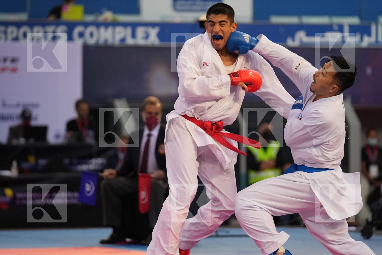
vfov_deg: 5.3
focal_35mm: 261
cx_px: 191
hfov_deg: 7.9
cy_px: 128
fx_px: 2769
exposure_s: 1/1000
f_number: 2.8
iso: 2000
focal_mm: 174
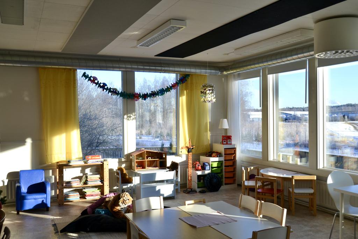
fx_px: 328
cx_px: 179
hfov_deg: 57.2
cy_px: 120
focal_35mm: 33
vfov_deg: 40.0
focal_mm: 22
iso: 100
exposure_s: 1/160
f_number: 6.3
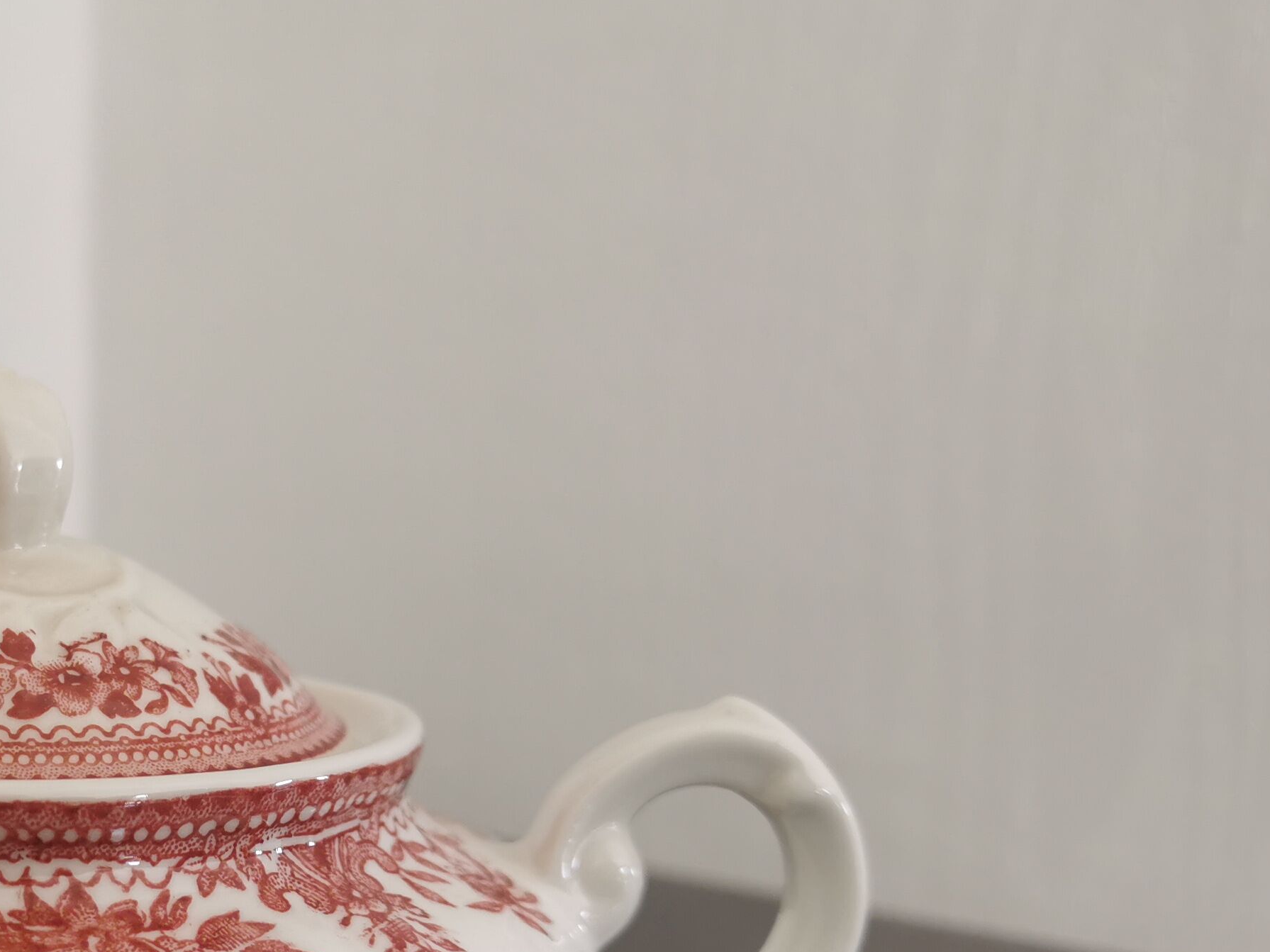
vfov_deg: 25.9
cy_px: 815
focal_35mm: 55
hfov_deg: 32.2
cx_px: 8
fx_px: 2018
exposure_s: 1/100
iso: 80
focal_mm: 5.58
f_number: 1.8
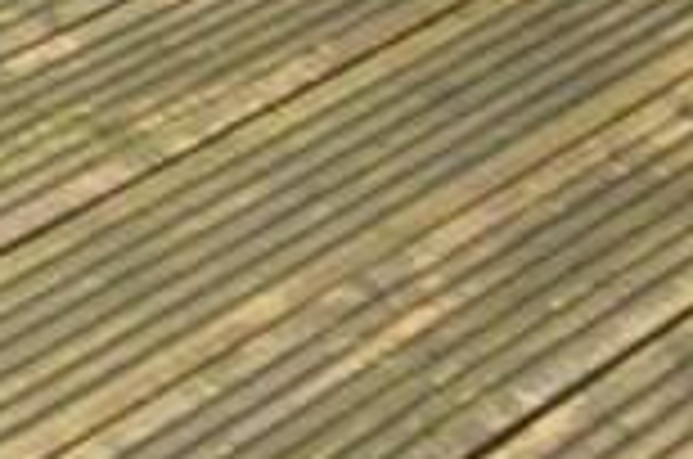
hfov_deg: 11.9
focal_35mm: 100
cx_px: -1314
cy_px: -398
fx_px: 1921
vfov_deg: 12.3
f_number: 3.5
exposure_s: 1/125
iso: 800
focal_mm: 10
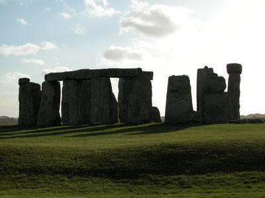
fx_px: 589
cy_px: 99
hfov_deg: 25.3
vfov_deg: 19.1
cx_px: 132
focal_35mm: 77
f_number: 7.6
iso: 100
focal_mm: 19.9
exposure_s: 1/429
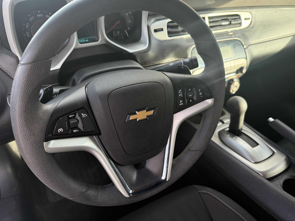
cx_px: 148
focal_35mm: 24
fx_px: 205
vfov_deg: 56.8
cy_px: 110
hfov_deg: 71.6
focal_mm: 6.76
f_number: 1.78
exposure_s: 1/226
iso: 200
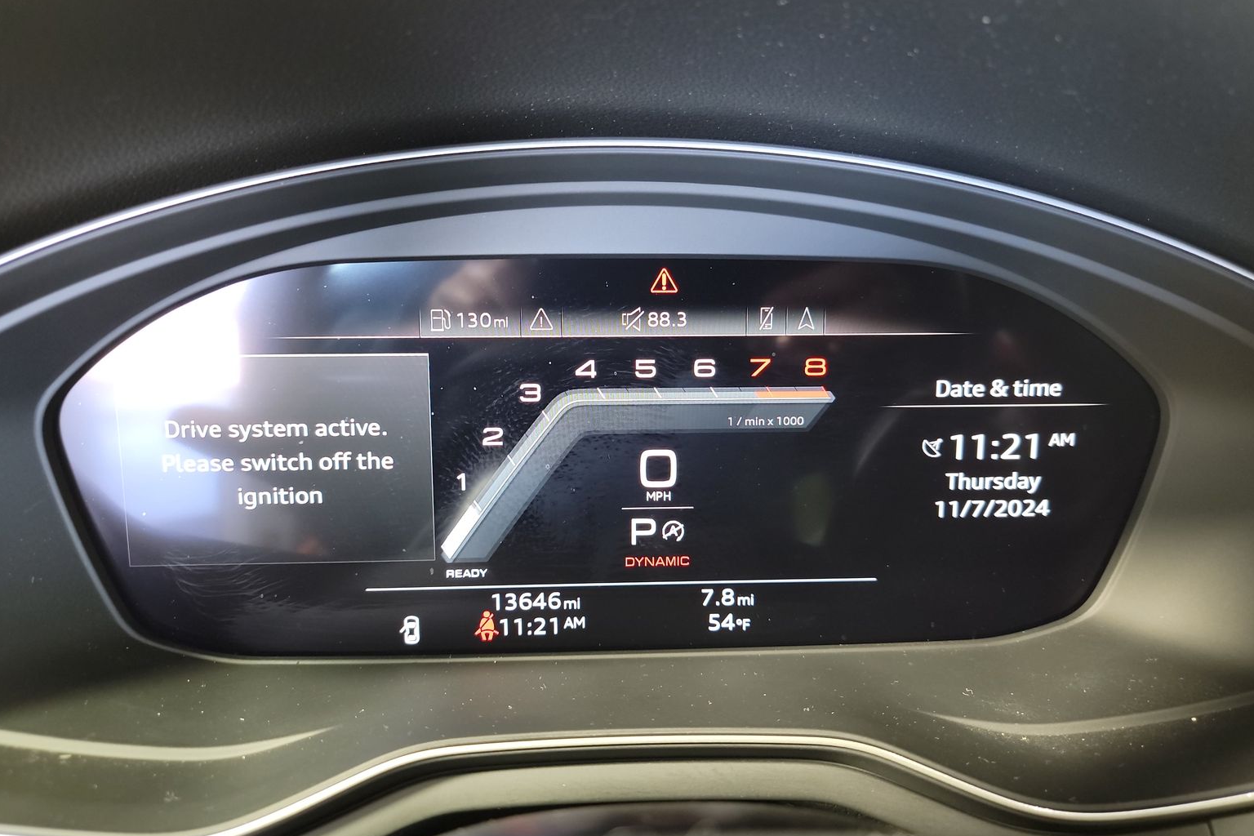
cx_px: 636
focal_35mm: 26
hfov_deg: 69.4
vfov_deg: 49.4
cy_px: 365
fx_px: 906
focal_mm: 6.7
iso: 814
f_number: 1.8
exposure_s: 1/24
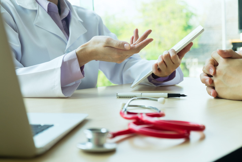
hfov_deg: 38.9
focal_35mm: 51
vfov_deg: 26.5
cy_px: 80
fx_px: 343
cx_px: 121
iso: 200
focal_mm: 32.9
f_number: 3.6
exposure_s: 1/125
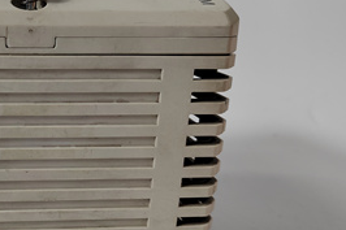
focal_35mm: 45
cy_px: 133
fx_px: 432
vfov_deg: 29.8
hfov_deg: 40.5
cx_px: 39
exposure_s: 1/100
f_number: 1.9
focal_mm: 5.52
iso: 397
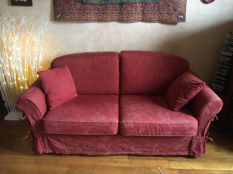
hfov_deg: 61.7
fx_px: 195
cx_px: 116
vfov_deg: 48.2
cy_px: 87
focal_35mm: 29
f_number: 2.2
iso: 200
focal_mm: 4.15
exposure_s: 1/20
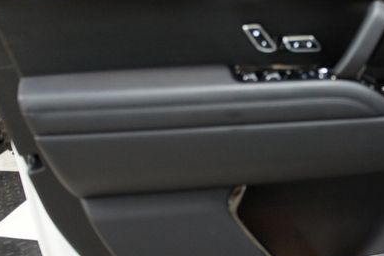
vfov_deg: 29.8
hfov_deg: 42.6
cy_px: 109
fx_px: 480
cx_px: 277
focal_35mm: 45
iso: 1250
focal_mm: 18
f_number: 3.5
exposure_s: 1/30
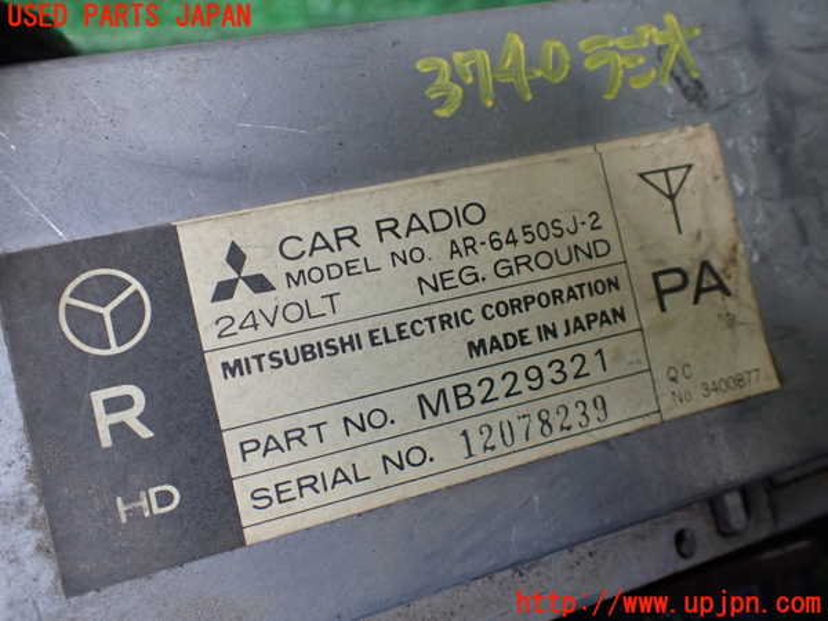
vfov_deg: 46.8
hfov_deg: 60.0
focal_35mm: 30
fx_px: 718
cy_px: 310
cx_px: 414
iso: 320
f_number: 2.3
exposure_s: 1/125
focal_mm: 5.4
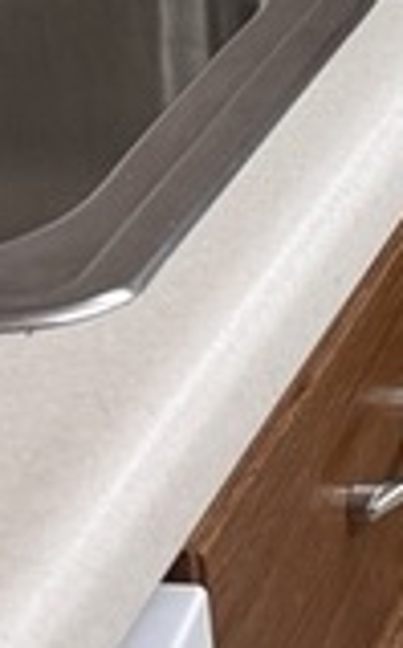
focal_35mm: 173
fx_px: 3048
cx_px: 1498
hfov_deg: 6.4
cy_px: -126
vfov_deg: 11.9
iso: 160
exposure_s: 1/120
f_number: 1.78
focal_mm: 6.76
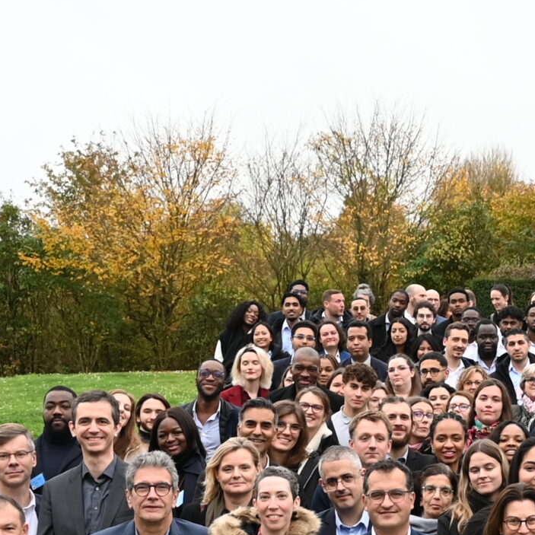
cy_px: 462
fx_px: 1679
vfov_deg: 17.9
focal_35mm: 96
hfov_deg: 17.5
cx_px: 597
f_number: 3.8
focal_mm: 21
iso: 400
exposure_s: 1/160
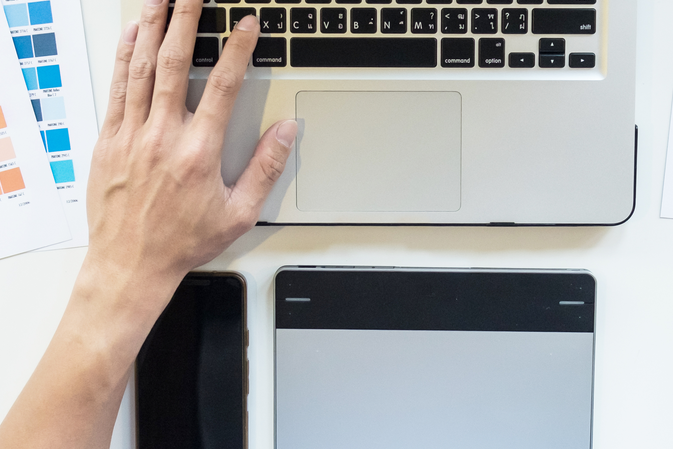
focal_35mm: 72
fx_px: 1346
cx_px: 417
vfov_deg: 18.9
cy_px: 167
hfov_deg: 28.0
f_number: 3.6
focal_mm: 22.3
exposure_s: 1/125
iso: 640
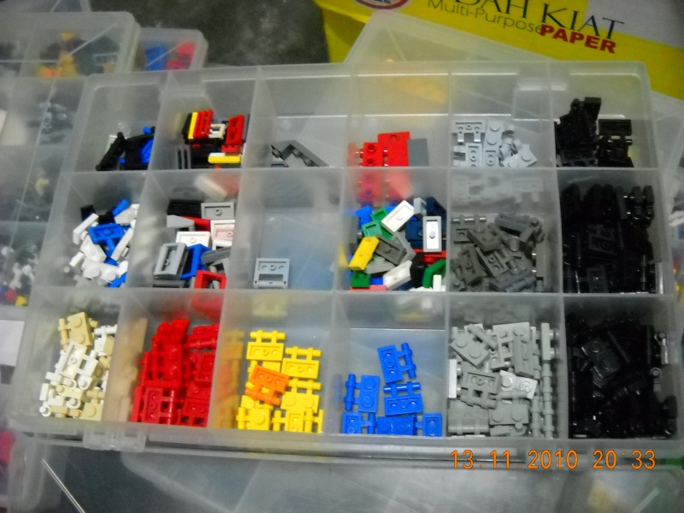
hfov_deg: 45.8
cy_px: 256
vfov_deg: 35.1
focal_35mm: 41
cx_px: 342
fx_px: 810
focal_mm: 6.72
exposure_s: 1/9
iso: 800
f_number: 3.1
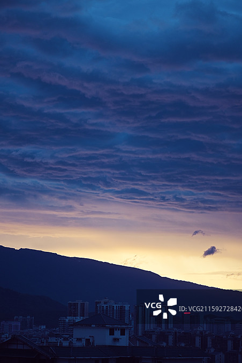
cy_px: 206
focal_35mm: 99
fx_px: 999
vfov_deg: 20.6
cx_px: 113
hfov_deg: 13.8
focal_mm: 56
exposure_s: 1/500
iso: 200
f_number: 1.7
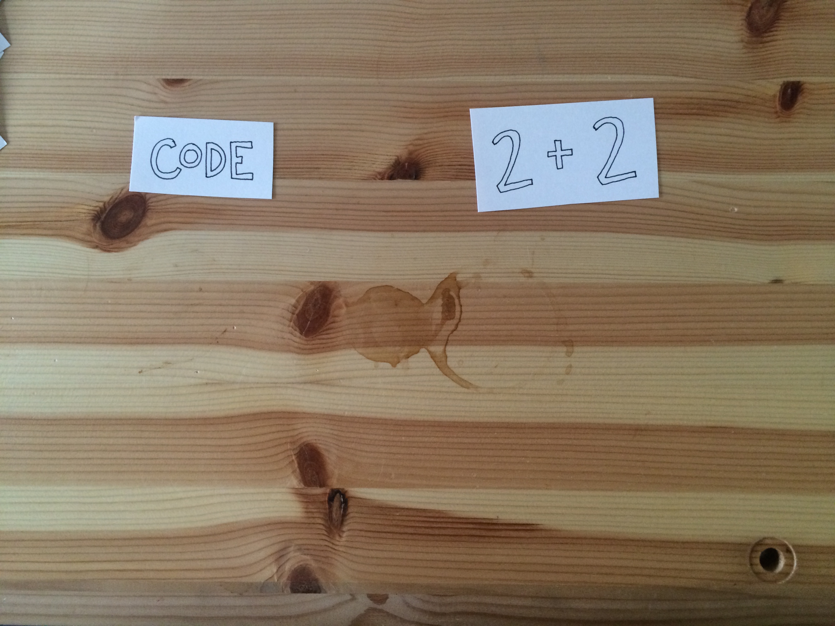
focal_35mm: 29
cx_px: 418
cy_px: 313
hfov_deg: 61.7
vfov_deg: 48.2
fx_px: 700
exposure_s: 1/30
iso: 160
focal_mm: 4.15
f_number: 2.2
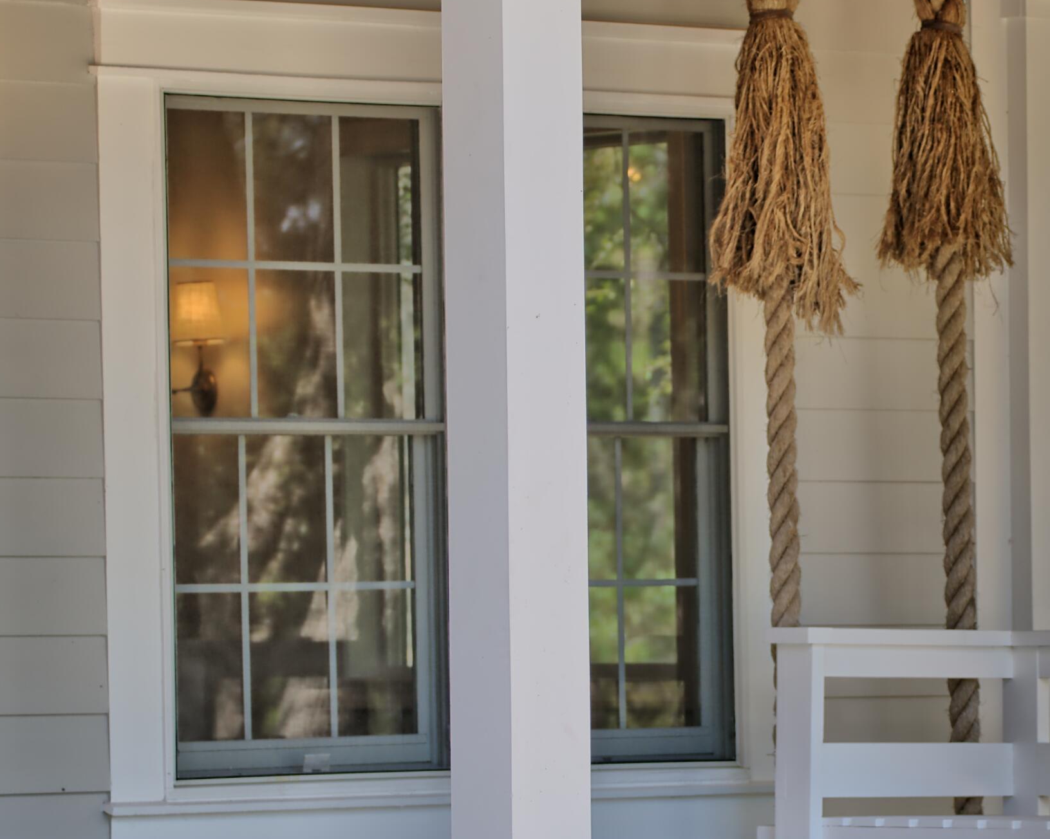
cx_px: 867
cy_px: 564
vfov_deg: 6.8
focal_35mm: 228
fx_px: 7084
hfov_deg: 8.5
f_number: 4.5
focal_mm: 132
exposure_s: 1/200
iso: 160
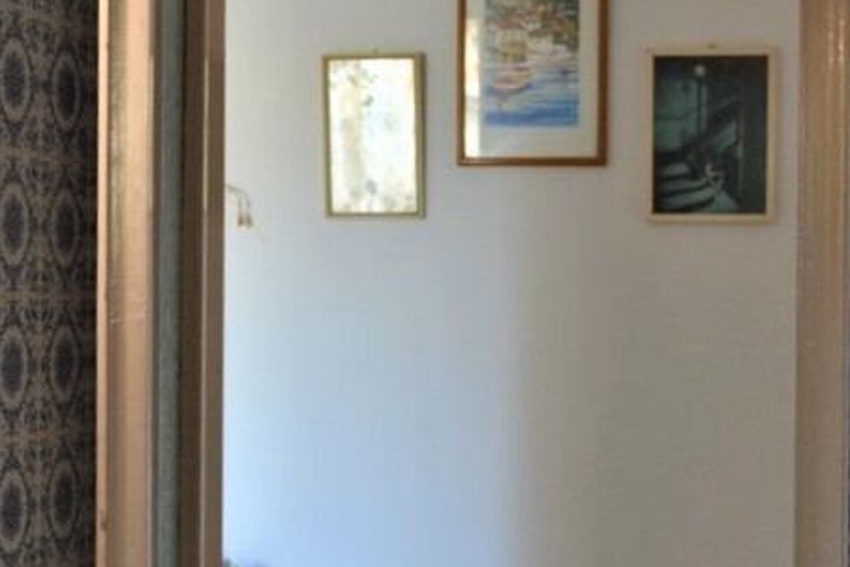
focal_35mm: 95
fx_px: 2243
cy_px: 308
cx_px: 625
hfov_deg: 21.3
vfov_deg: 14.4
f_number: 4.5
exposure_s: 1/30
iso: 400
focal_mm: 28
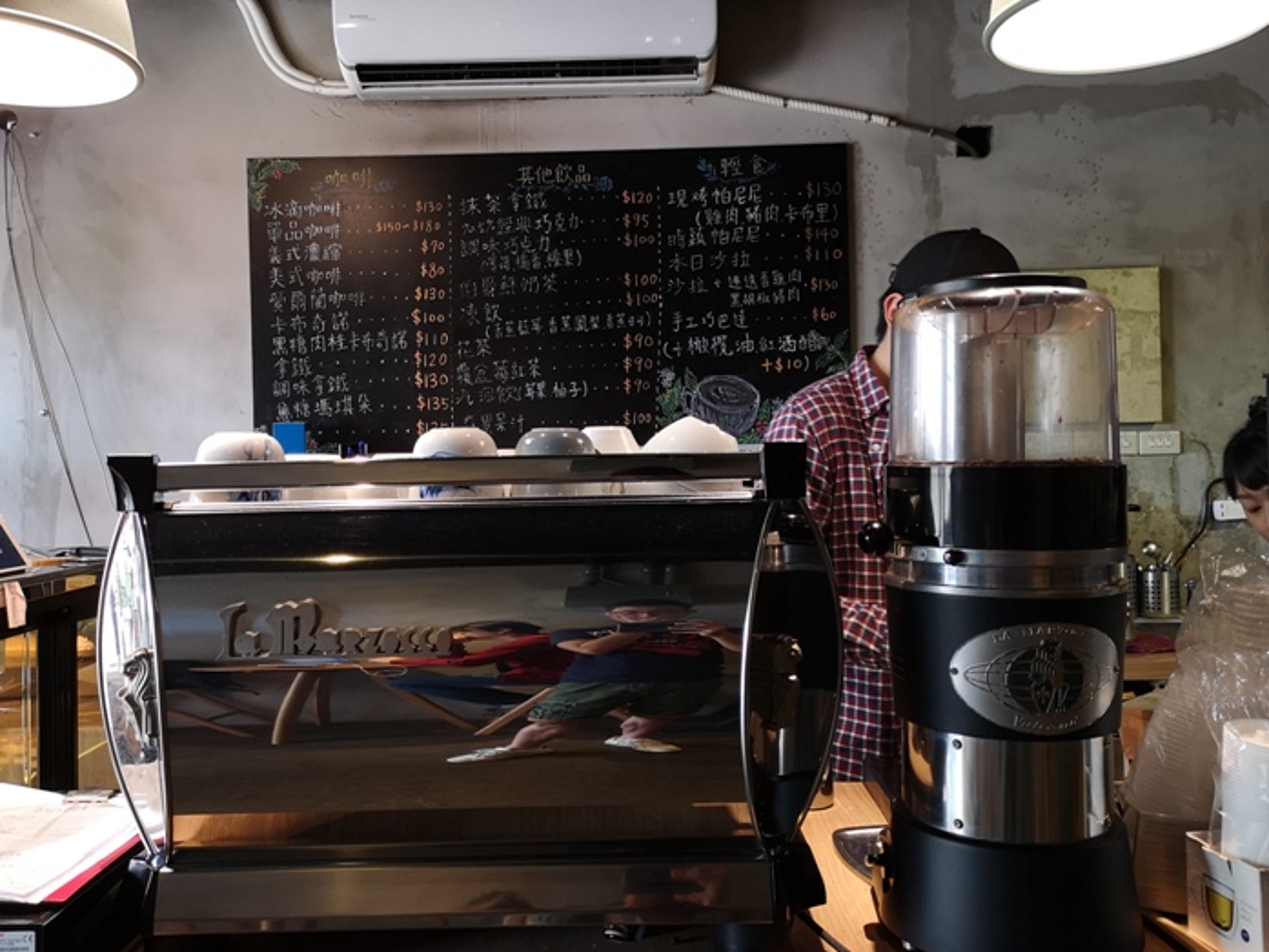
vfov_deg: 45.4
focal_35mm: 31
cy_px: 450
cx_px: 615
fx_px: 1137
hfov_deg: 58.3
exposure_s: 1/30
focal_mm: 3.95
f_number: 1.8
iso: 160
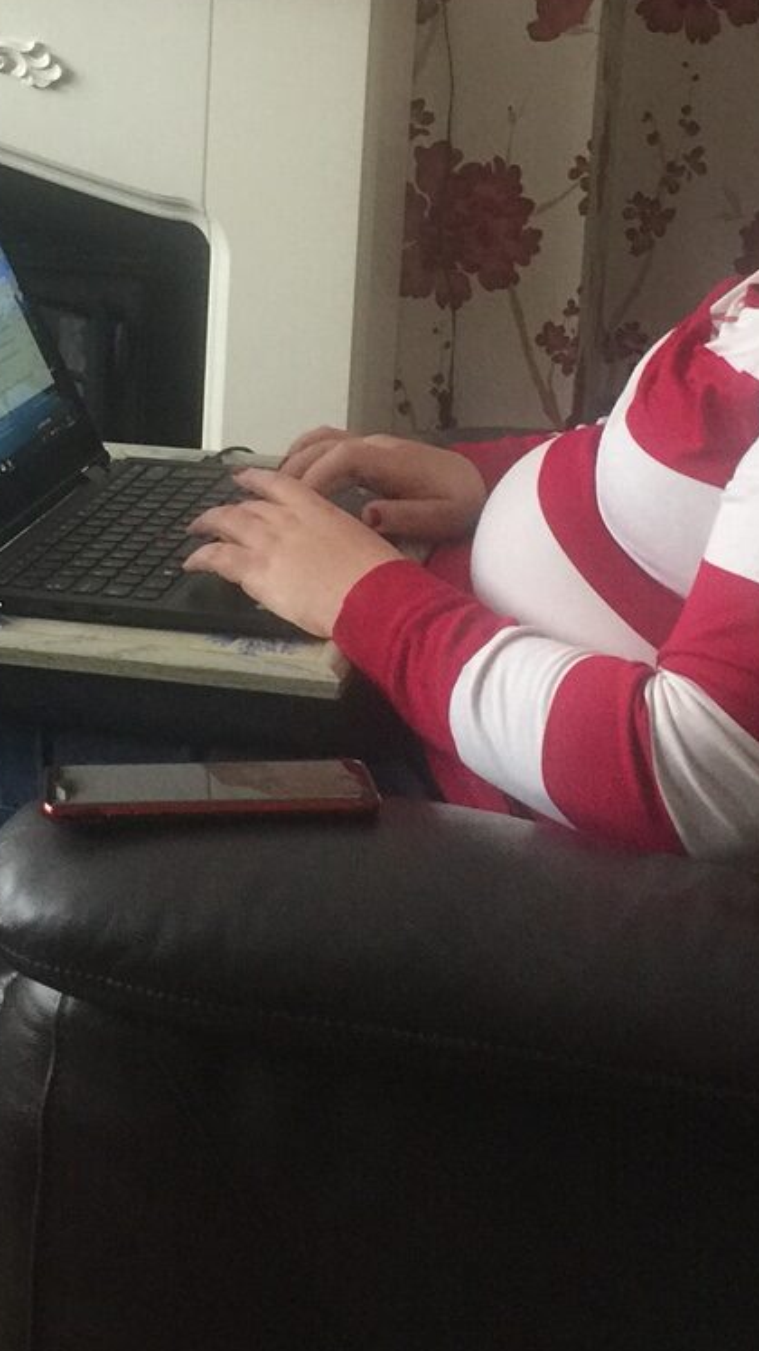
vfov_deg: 30.2
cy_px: 380
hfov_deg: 17.4
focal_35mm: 69
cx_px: 269
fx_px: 2470
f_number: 2.2
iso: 125
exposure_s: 1/17
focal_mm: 4.15
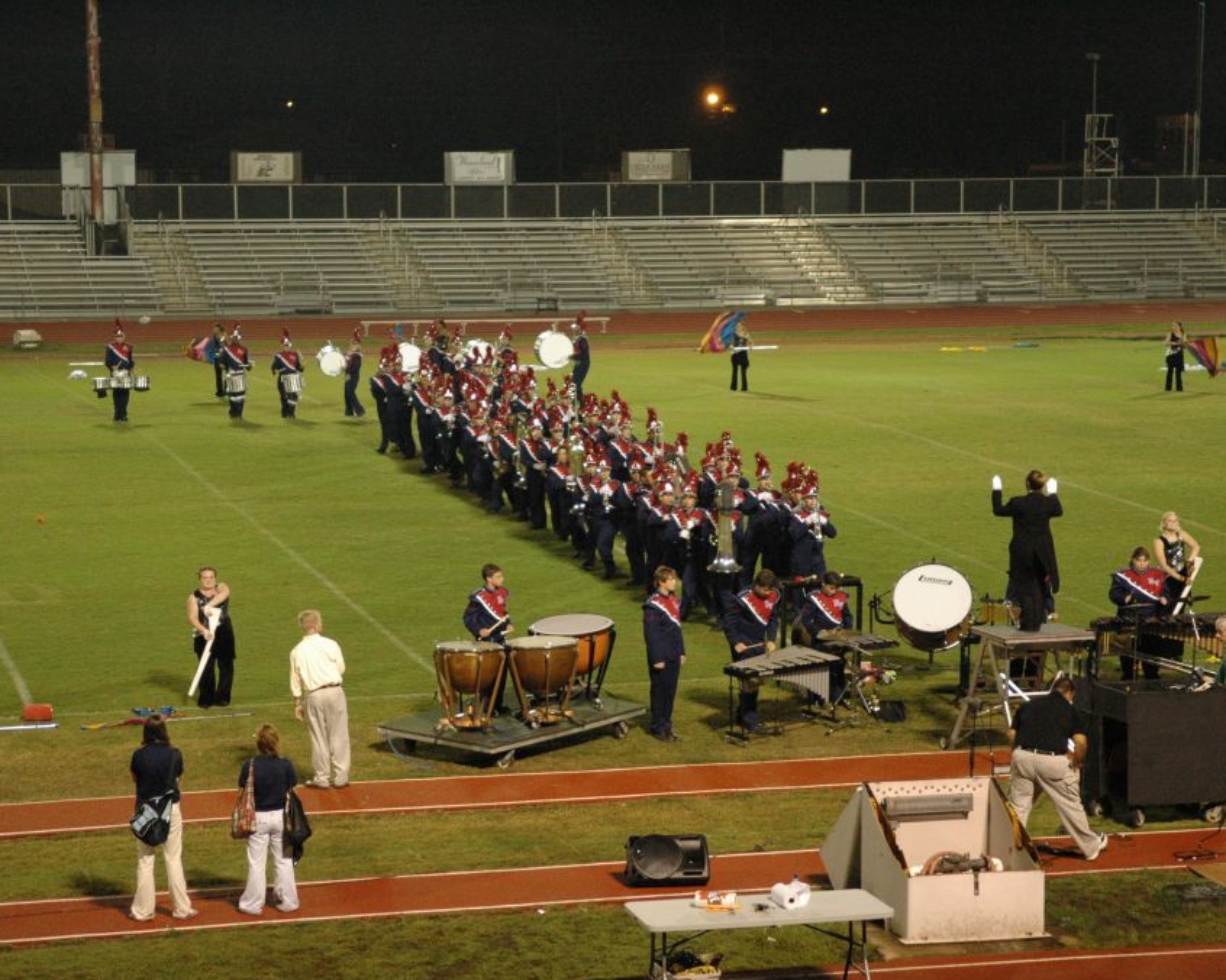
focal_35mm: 94
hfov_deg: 20.5
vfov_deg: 16.4
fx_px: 3395
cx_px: 591
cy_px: 491
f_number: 2.8
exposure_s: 1/60
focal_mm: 55
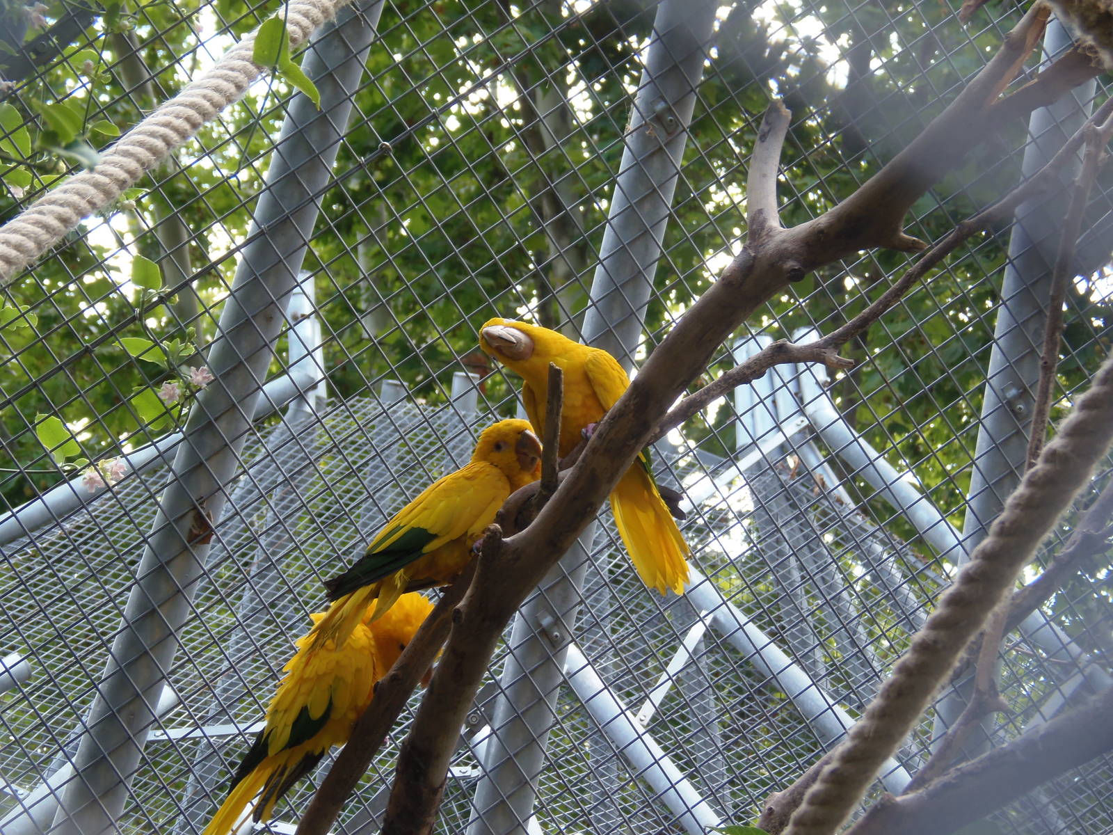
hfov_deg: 17.0
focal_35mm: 116
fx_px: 3730
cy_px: 418
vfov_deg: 12.8
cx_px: 556
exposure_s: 1/50
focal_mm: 21.4
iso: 64
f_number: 4.5
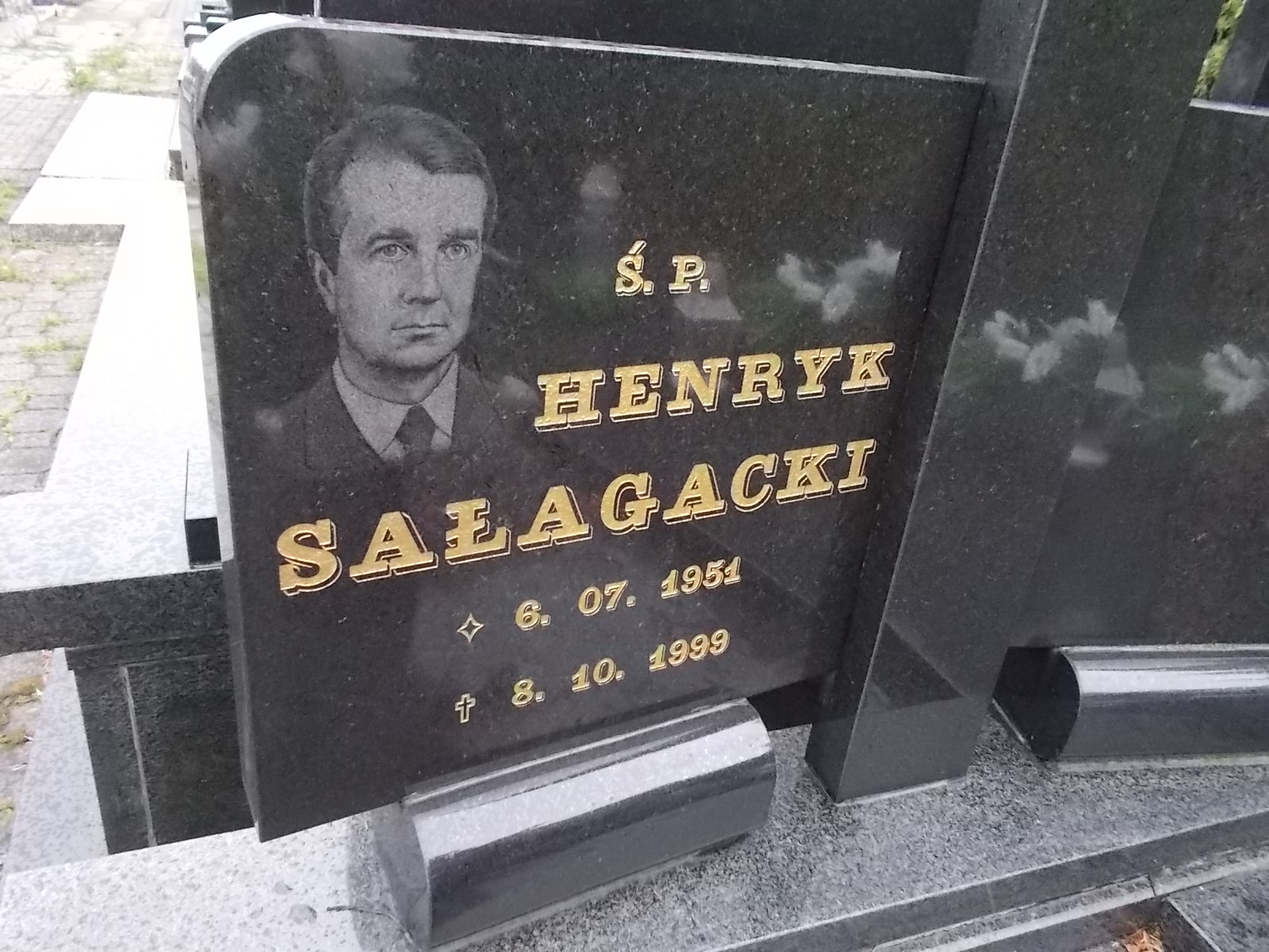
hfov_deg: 67.3
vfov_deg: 53.1
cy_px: 476
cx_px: 634
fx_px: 953
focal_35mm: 26
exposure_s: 1/500
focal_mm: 4.6
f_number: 3.2
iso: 400
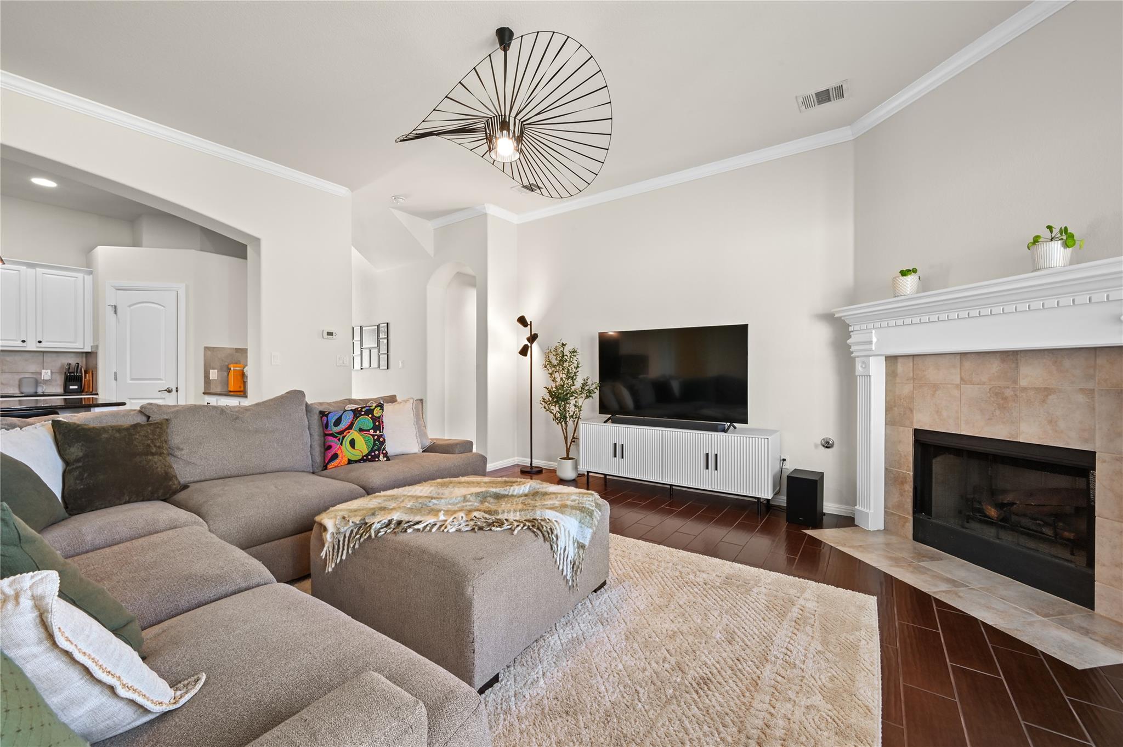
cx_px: 562
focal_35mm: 14
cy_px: 374
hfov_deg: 104.3
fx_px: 436
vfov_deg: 81.1
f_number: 14
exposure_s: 1
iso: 200
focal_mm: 14
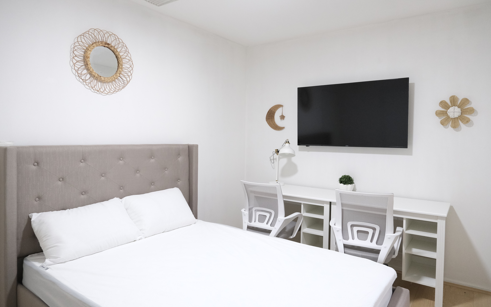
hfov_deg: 74.8
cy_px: 147
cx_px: 245
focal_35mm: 24
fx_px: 321
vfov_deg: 51.1
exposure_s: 1/100
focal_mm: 15
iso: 3200
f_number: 3.5
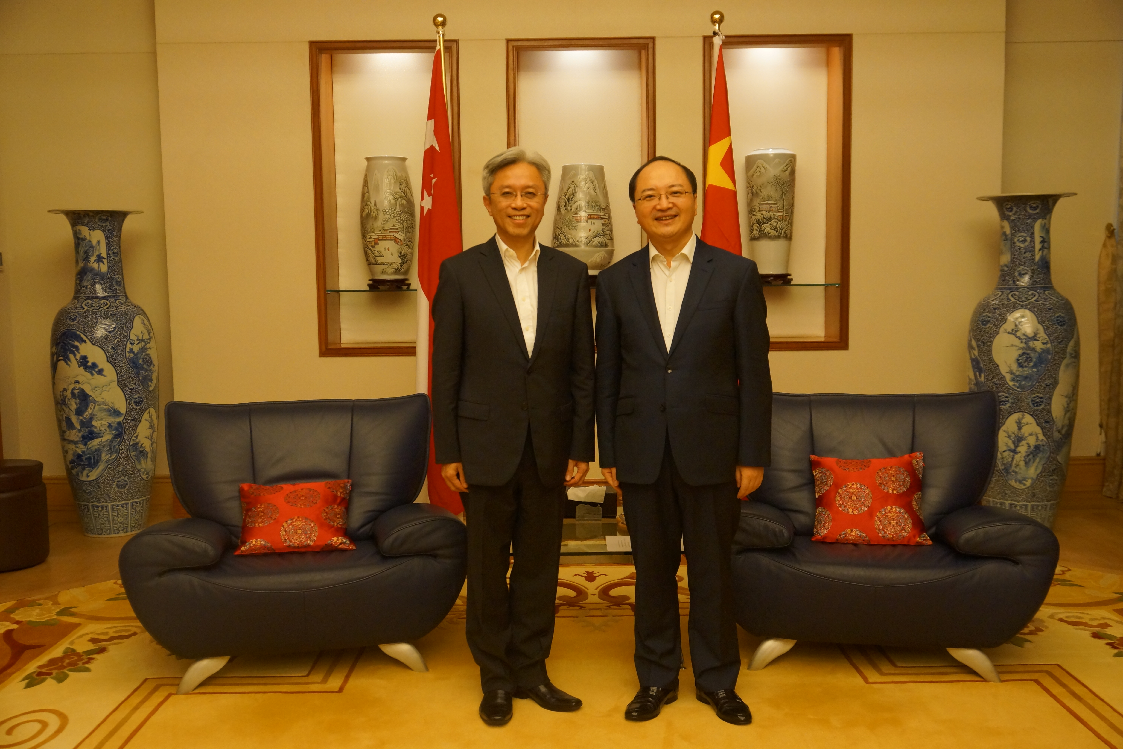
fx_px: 1061
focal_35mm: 34
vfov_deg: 38.9
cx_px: 562
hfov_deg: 55.8
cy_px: 374
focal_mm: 23
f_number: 4
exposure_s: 1/100
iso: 1600
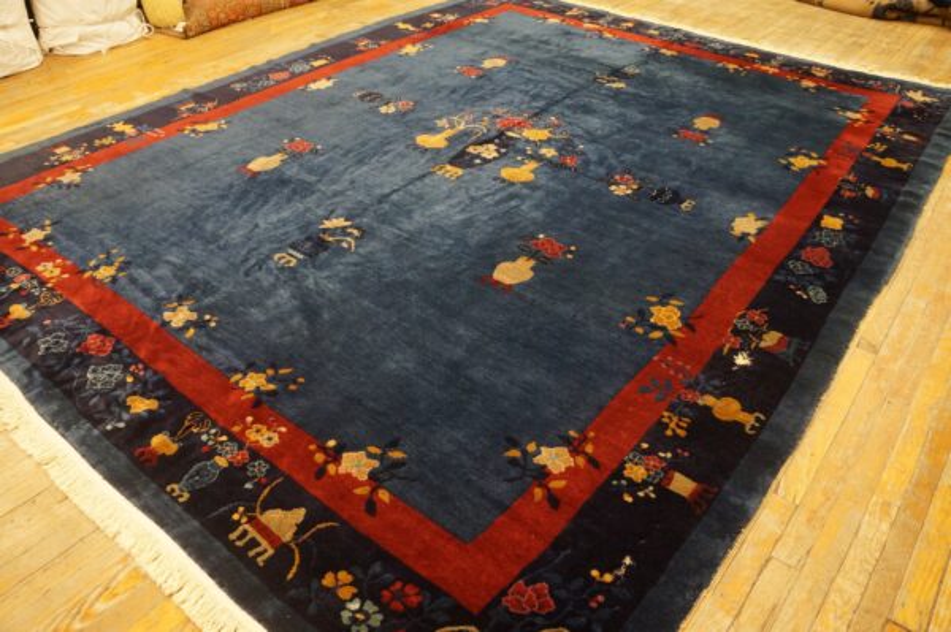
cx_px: 476
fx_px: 713
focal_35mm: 27
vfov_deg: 47.9
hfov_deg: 67.4
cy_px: 316
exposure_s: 1/60
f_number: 4
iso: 1600
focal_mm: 18
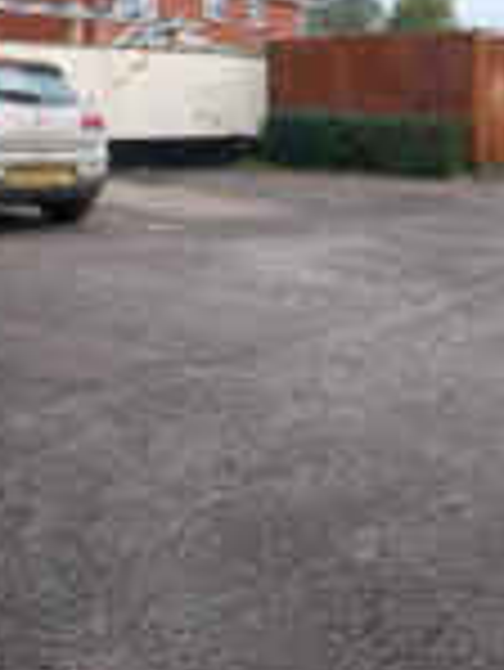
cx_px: 392
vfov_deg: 38.7
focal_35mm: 46
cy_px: 83
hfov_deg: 30.9
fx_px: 892
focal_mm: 10
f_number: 9
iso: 200
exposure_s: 1/100
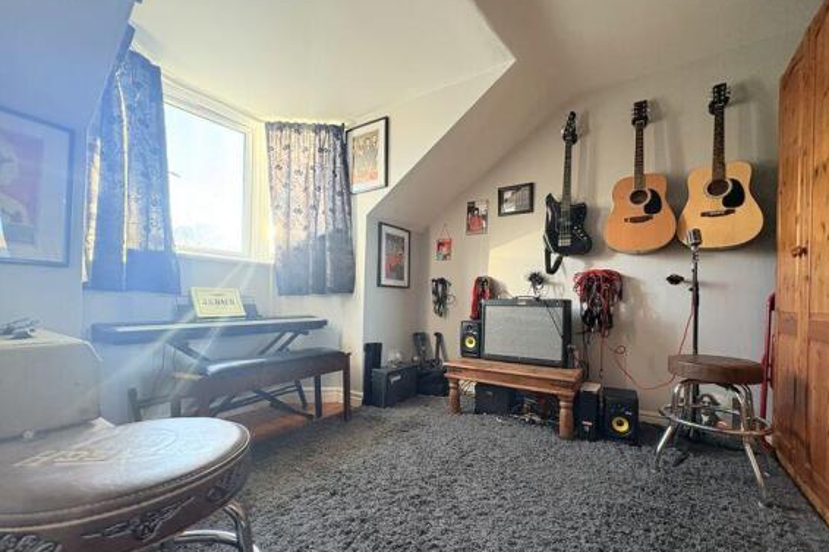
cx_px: 425
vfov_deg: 77.1
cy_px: 302
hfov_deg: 100.4
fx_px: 345
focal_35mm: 15
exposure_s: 1/60
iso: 320
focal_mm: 2.22
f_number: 2.2
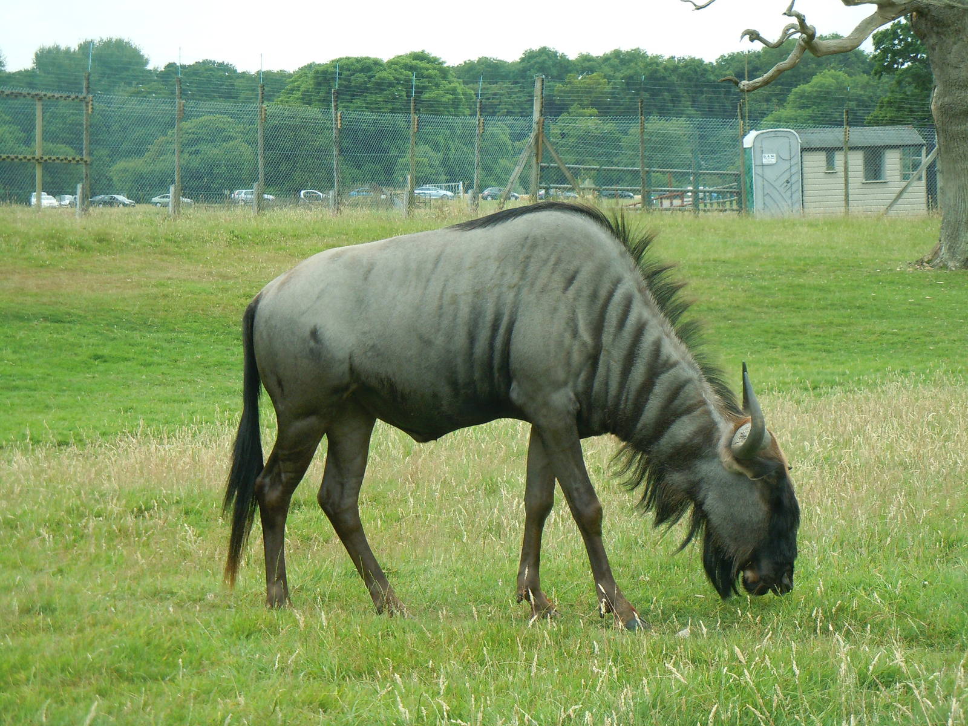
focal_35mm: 116
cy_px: 363
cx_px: 484
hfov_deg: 17.0
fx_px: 3244
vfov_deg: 12.8
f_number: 4.6
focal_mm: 20.9
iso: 160
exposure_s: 1/125
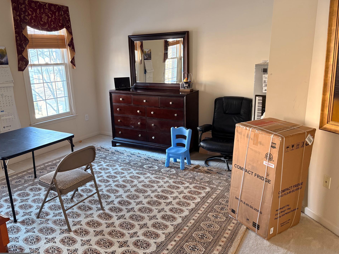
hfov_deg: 63.4
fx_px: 274
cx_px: 166
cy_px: 131
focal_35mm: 28
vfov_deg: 49.7
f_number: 1.6
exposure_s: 1/60
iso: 250
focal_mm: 5.96
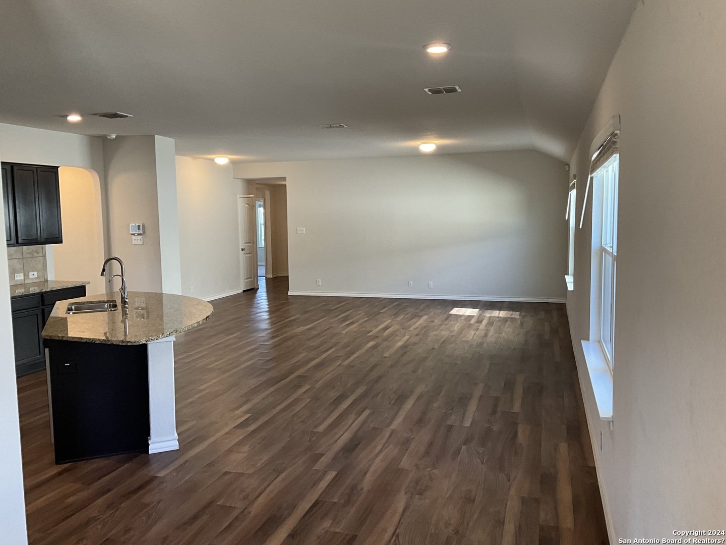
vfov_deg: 48.2
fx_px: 608
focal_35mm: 29
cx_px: 363
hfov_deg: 61.7
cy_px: 272
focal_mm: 3
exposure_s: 1/60
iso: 64
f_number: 1.8
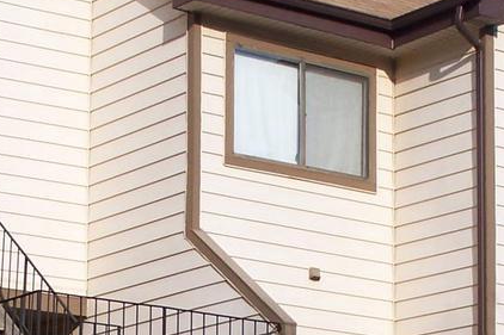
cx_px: 313
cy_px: 435
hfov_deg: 13.1
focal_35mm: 157
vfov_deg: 8.6
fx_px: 2197
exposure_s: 1/750
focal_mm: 9.8
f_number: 4.5
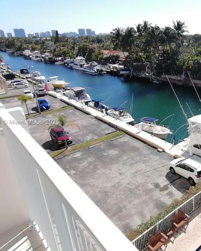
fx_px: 223
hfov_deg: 42.7
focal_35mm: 30
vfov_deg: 58.8
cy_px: 122
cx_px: 195
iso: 50
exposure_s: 1/914
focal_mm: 2.84
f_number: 2.4
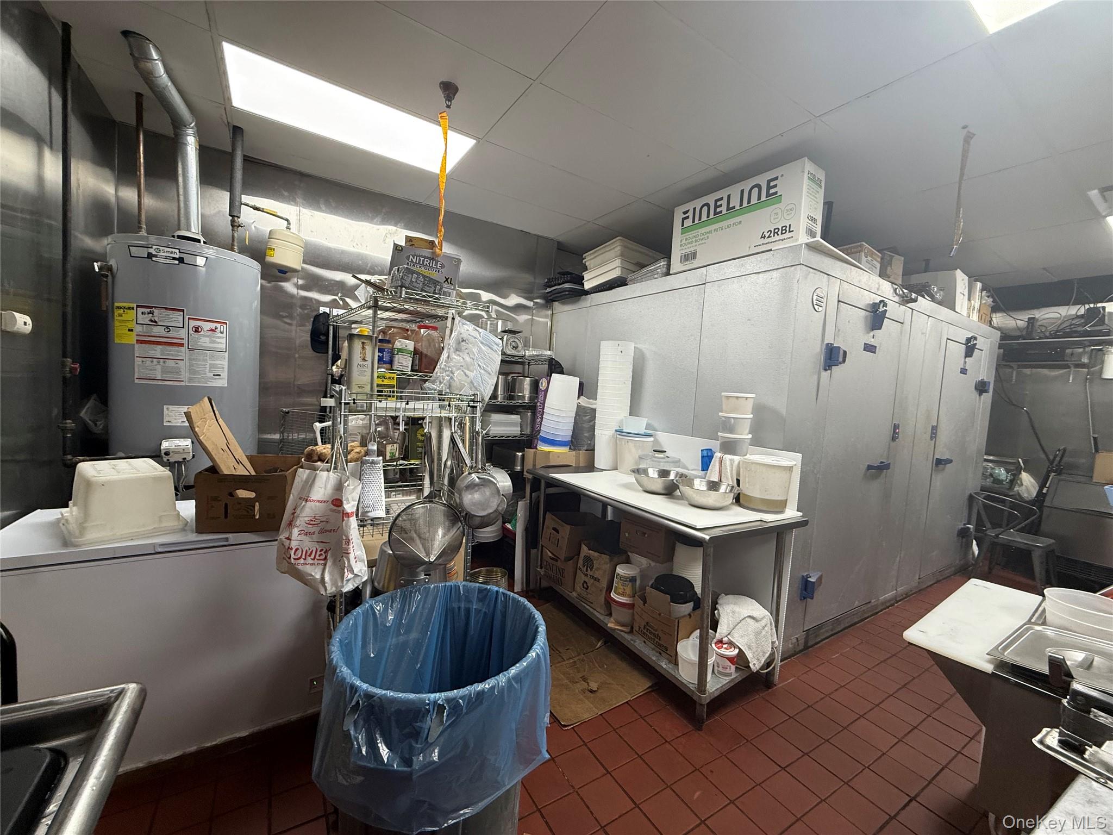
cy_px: 418
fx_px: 450
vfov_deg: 85.7
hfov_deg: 102.1
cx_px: 556
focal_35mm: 14
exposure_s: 1/120
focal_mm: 2.22
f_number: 2.2
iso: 200
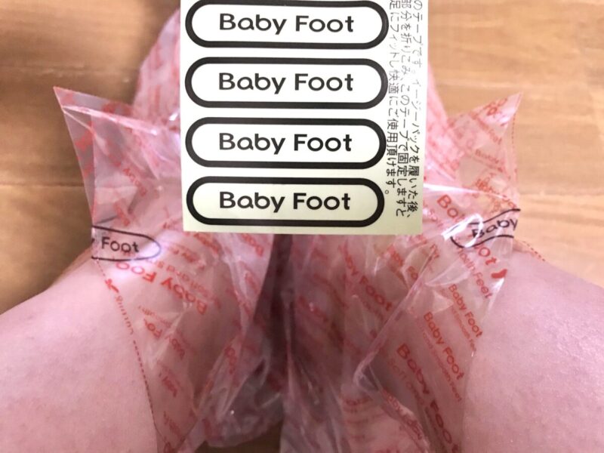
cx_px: 302
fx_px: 489
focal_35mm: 28
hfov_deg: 63.4
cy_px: 226
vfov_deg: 49.7
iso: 100
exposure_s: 1/14
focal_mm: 3.99
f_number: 1.8
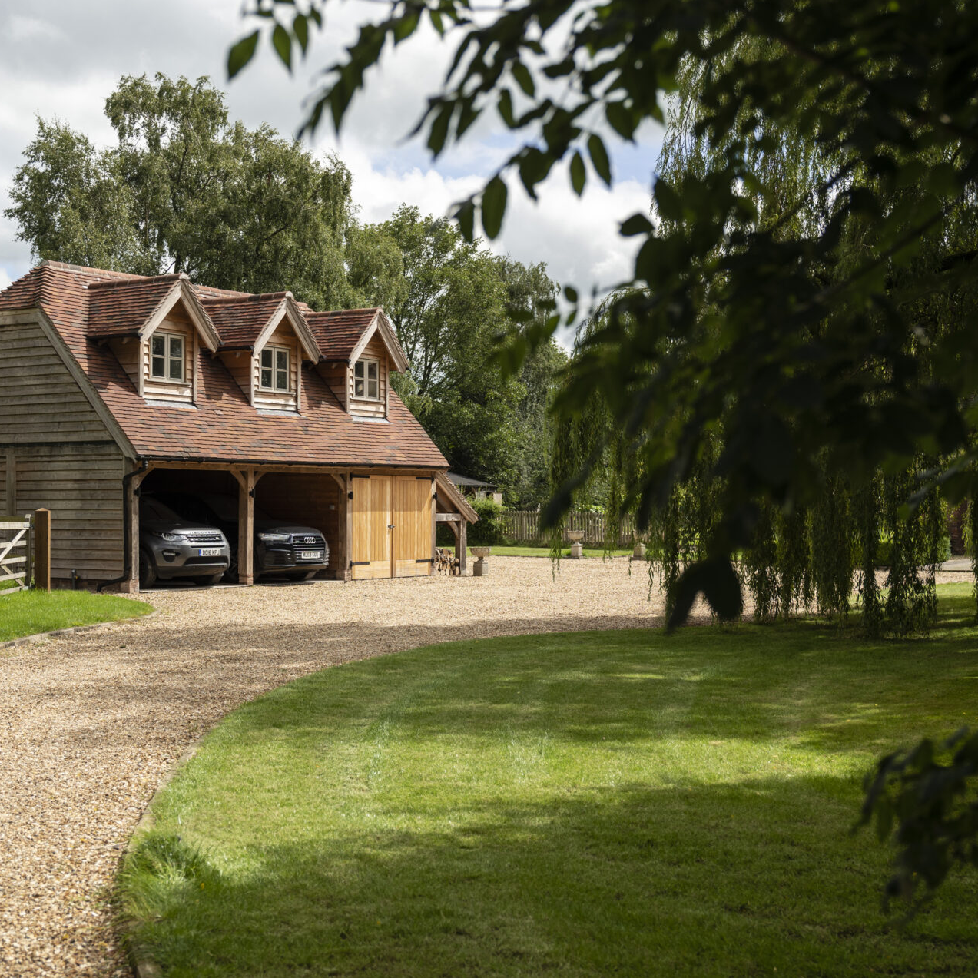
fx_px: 1598
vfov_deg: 34.0
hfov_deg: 34.0
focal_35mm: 50
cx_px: 426
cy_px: 489
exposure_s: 1/500
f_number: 4
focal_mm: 39
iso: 100
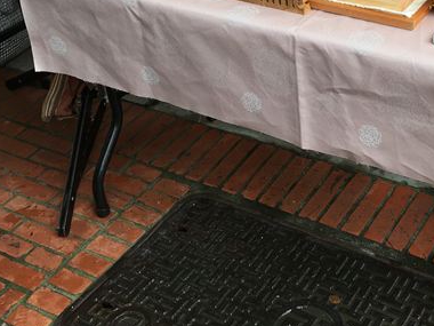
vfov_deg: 23.3
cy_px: 25
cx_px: 355
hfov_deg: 30.8
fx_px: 765
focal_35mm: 61
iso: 25
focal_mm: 4.15
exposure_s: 1/225
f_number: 2.2
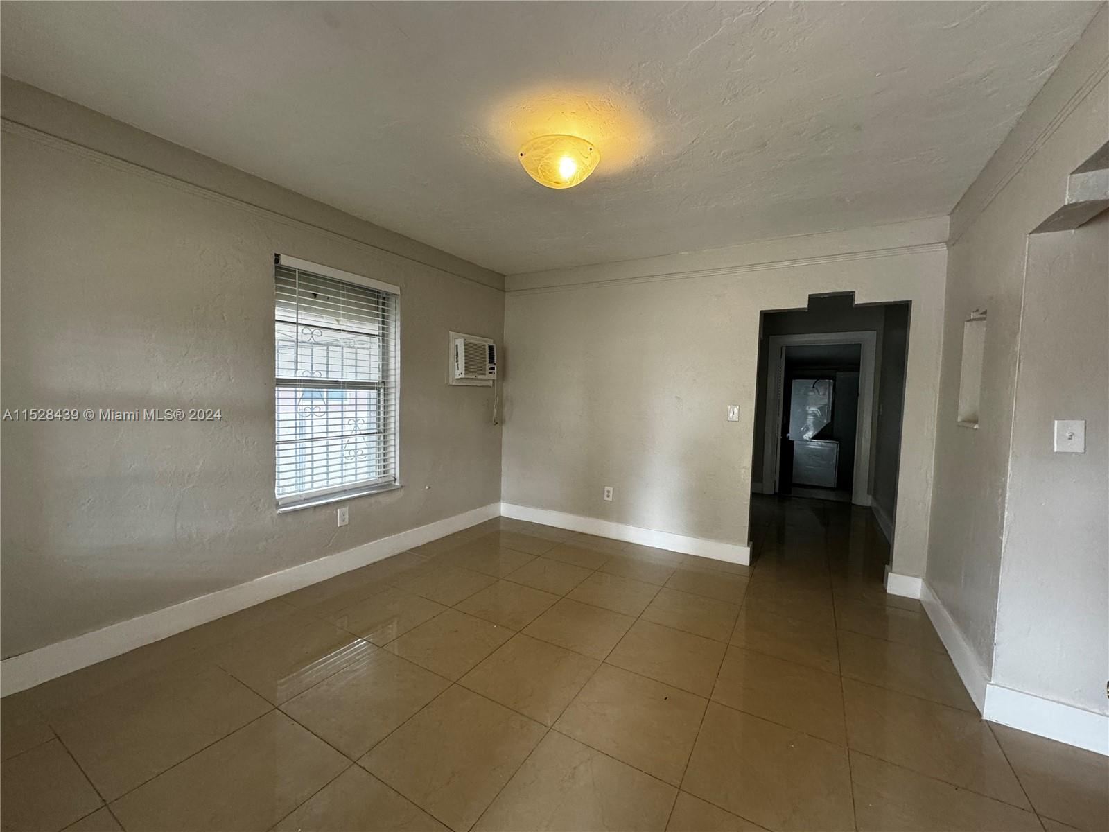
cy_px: 416
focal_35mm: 14
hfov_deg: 102.1
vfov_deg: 85.7
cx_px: 554
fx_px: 449
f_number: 2.2
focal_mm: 2.22
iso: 200
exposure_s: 1/120
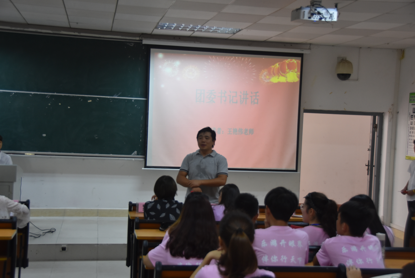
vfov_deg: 25.8
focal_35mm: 52
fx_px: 606
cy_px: 139
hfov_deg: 37.8
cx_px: 208
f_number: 4.2
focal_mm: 35
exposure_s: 1/60
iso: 800
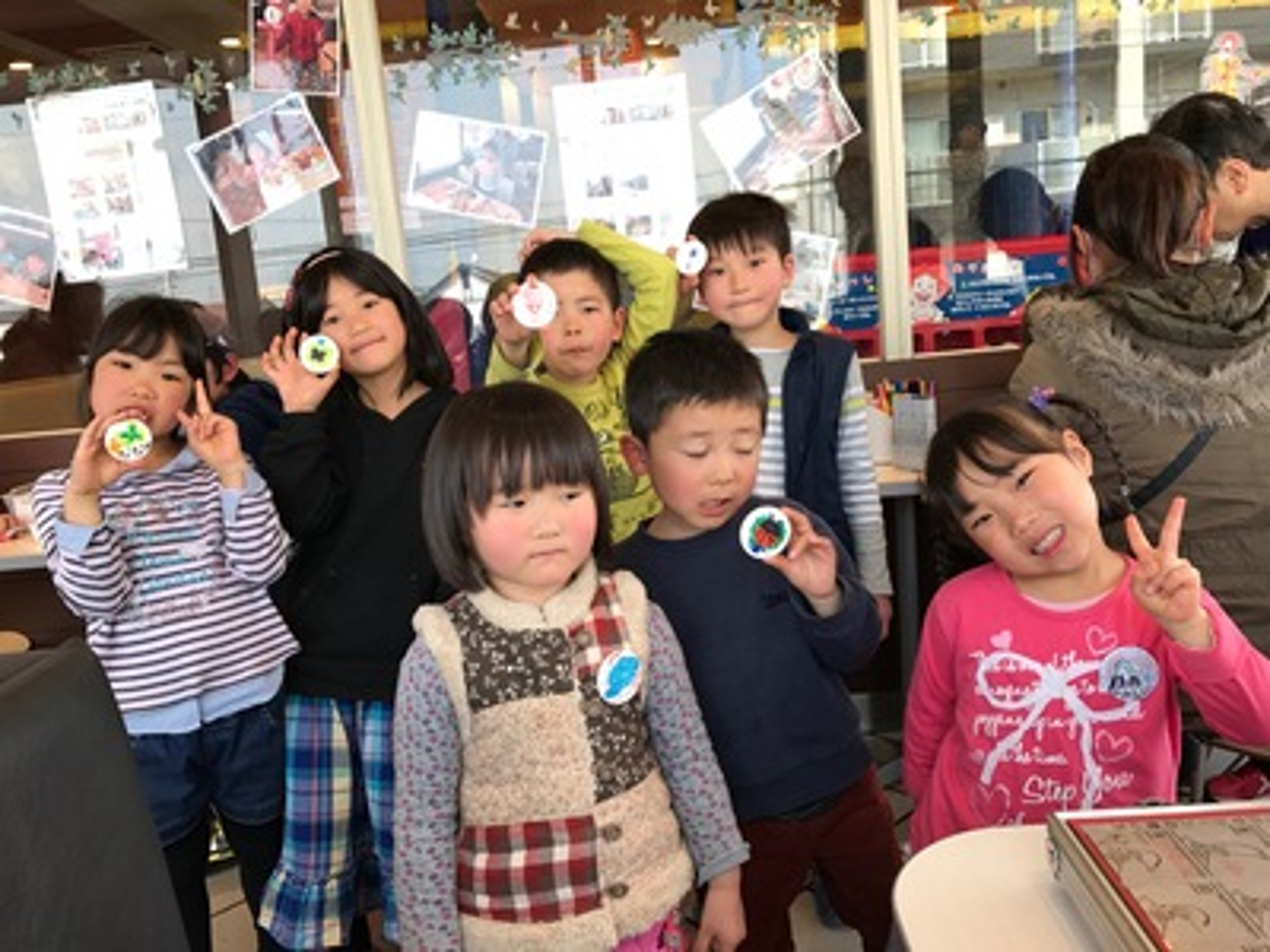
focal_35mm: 28
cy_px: 476
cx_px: 635
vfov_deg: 49.7
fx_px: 1027
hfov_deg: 63.4
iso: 25
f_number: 1.8
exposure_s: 1/120
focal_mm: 3.99
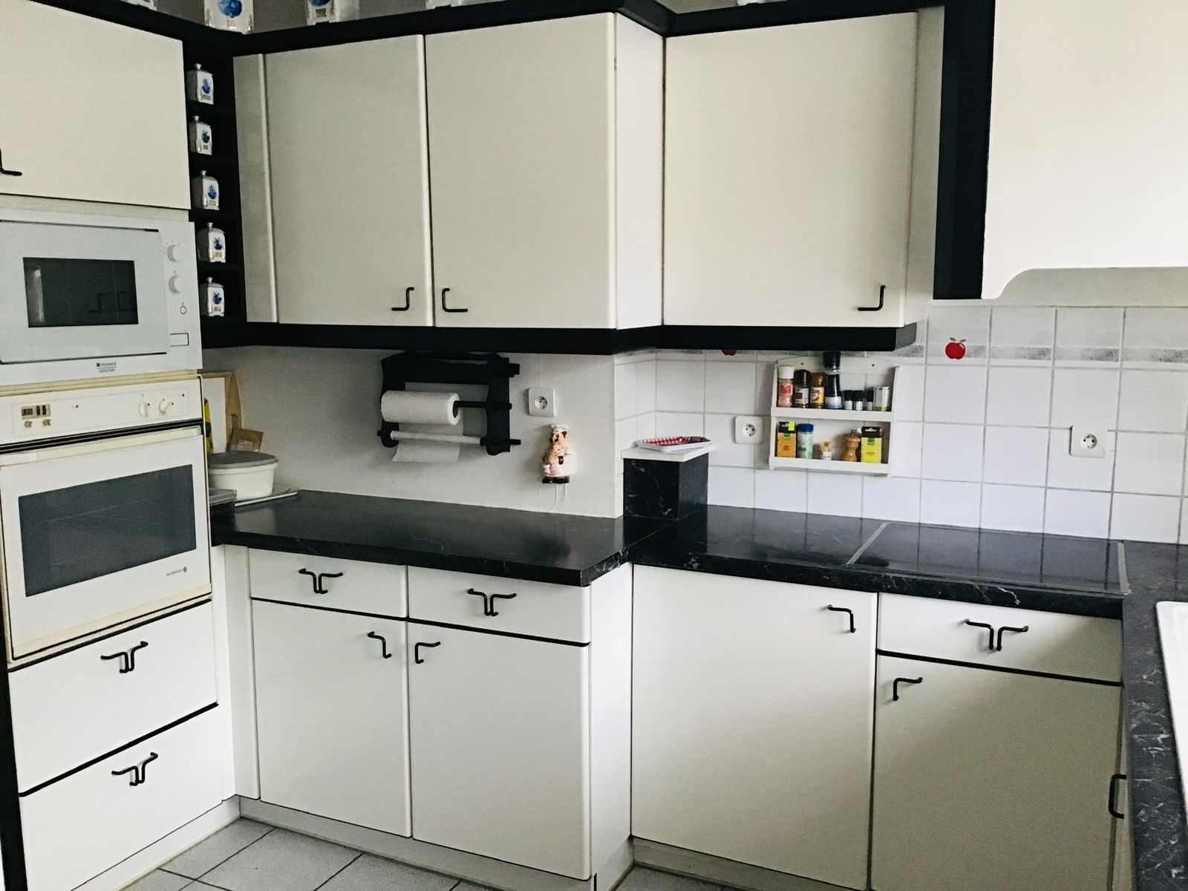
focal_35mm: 31
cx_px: 594
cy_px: 446
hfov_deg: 58.4
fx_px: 1064
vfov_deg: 45.4
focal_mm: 3.3
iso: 200
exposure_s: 1/33
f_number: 2.4
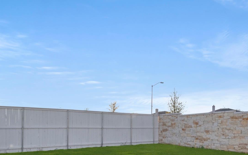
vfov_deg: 23.2
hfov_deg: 36.9
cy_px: 122
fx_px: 372
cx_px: 132
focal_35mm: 55
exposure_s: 1/1250
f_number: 8
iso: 400
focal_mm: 24
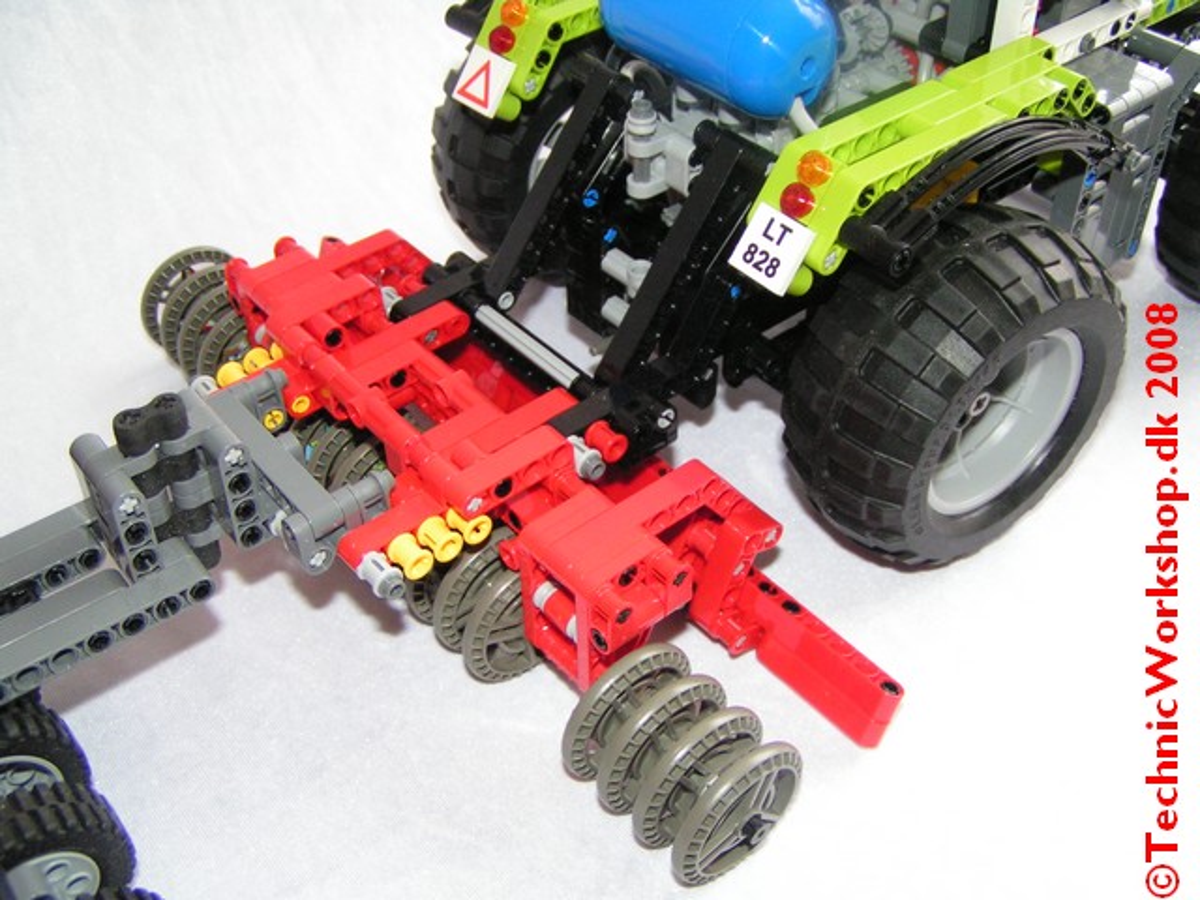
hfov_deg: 49.0
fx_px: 1317
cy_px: 450
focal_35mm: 38
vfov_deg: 37.7
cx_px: 600
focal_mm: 5.8
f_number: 2.8
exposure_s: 1/40
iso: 200
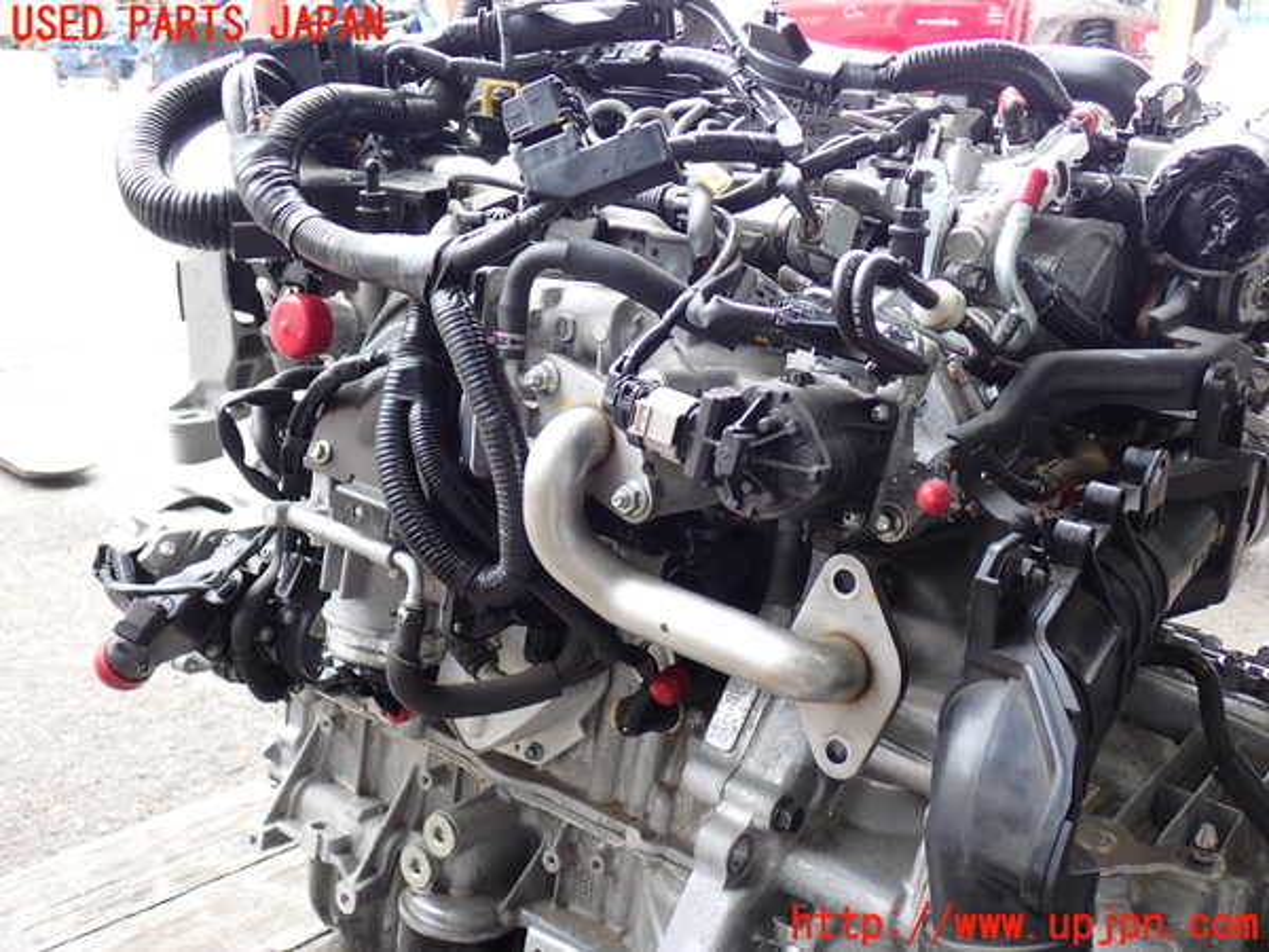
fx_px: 1393
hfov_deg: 49.0
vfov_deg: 37.7
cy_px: 476
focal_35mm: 38
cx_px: 634
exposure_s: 1/80
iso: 125
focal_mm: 6.83
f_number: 2.7
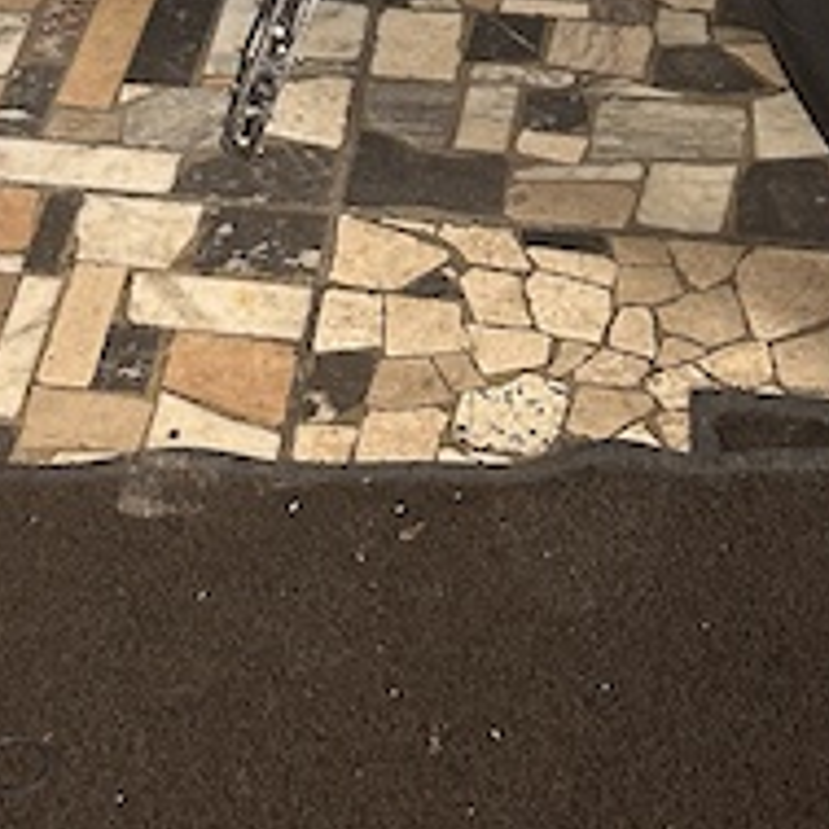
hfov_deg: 19.3
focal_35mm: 90
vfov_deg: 15.5
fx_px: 2439
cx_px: 316
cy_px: -816
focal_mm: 6.86
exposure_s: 1/50
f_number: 1.78
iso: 250
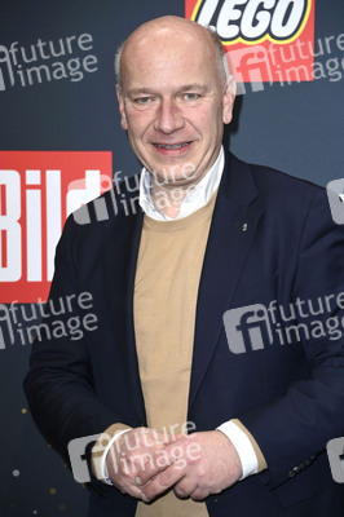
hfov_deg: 11.2
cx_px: 172
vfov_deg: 16.8
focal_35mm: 122
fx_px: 1752
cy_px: 258
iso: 320
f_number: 5.6
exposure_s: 1/250
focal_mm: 122
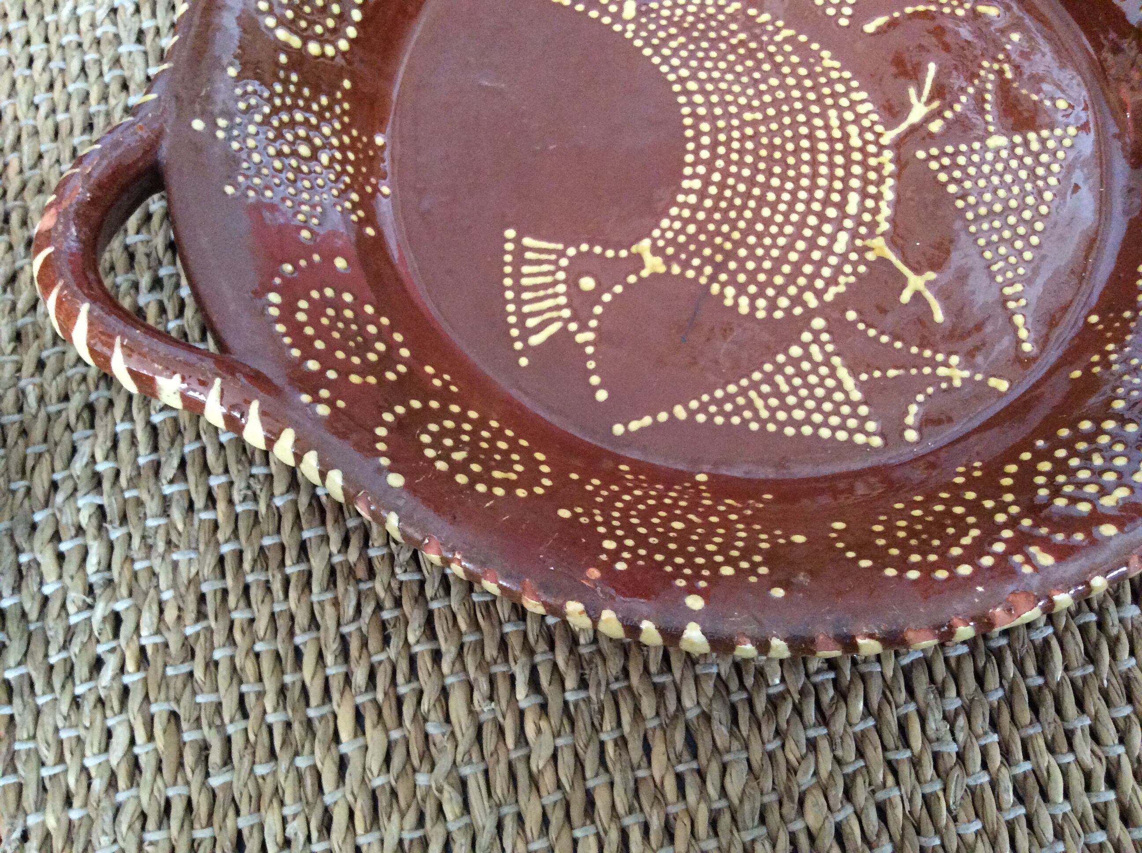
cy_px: 426
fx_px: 1054
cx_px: 571
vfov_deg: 44.1
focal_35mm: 32
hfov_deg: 56.9
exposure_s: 1/15
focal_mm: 3.3
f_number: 2.4
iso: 320
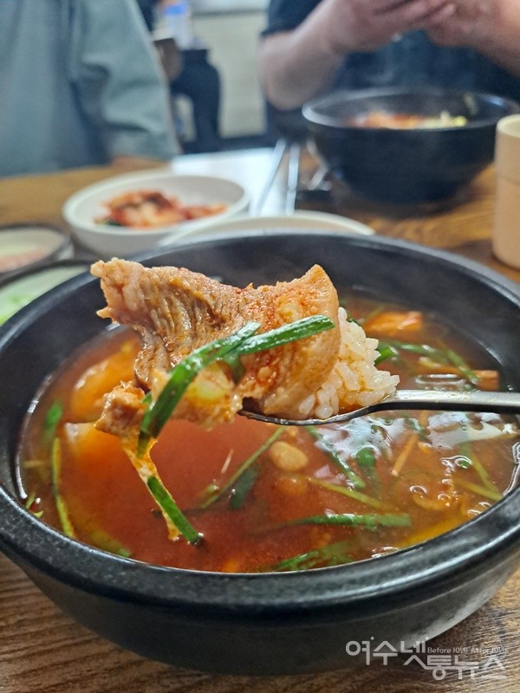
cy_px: 346
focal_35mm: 24
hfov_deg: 56.8
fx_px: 481
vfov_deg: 71.6
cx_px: 260
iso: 320
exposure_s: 1/60
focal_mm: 5.23
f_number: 1.8
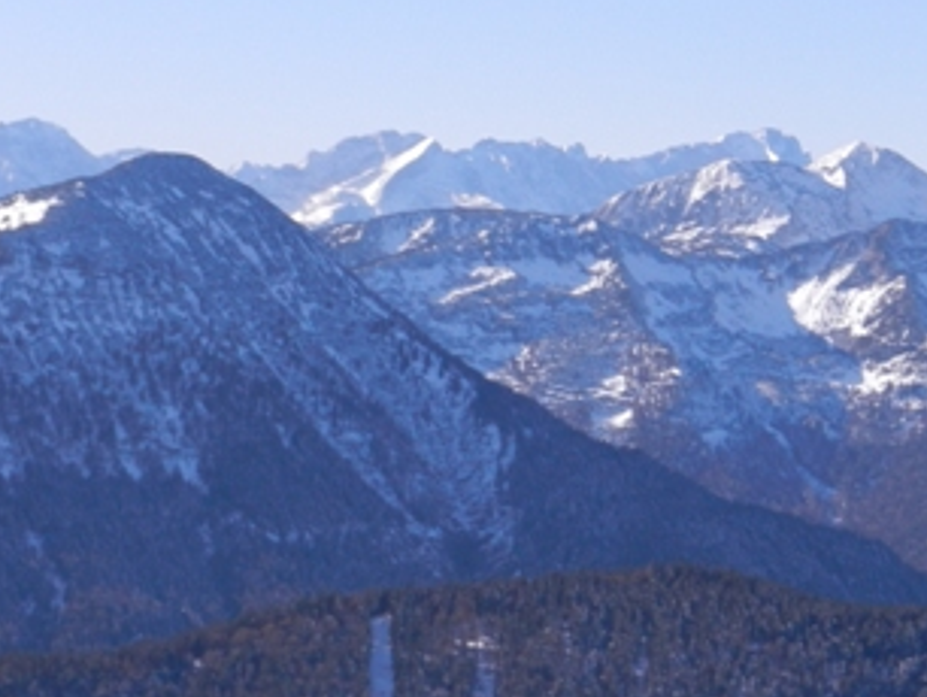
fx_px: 3806
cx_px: 636
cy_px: 279
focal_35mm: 142
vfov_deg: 10.5
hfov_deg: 13.9
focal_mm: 12.3
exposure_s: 1/800
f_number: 4.6
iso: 160
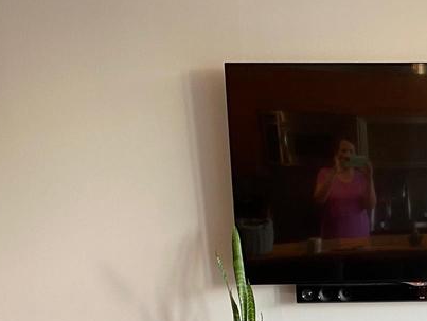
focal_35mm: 66
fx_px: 815
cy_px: 370
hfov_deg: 27.9
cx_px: 409
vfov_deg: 21.0
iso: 80
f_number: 1.8
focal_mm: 4.25
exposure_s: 1/60
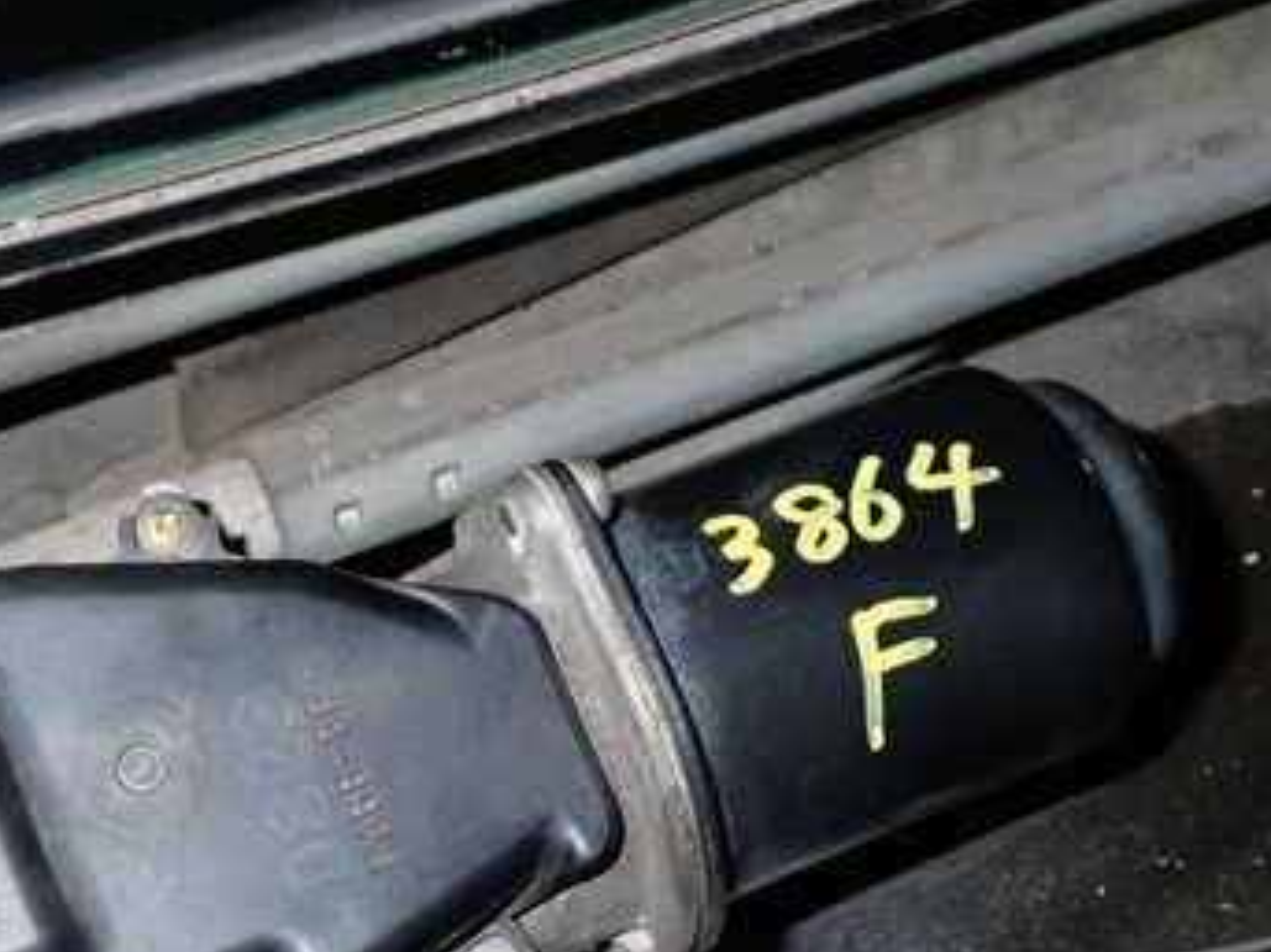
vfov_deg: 22.9
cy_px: 759
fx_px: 2312
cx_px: 378
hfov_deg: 30.4
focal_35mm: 63
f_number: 7.1
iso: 400
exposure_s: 1/40
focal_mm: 6.37
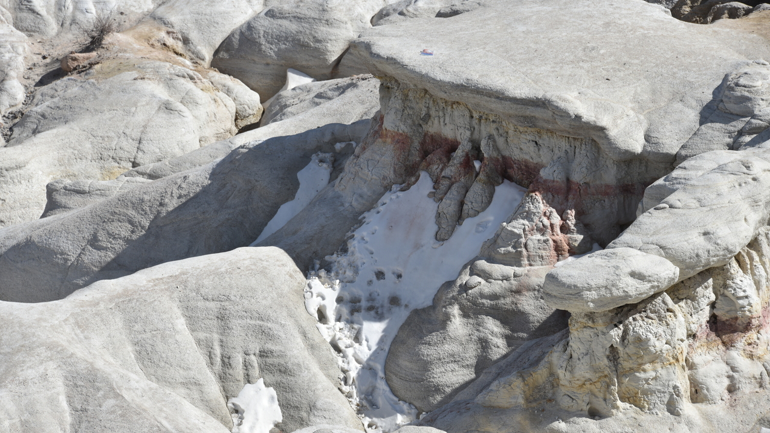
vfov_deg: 6.1
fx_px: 4084
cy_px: 234
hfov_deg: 10.8
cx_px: 384
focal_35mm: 200
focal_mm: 190
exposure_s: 1/400
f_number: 8
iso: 100
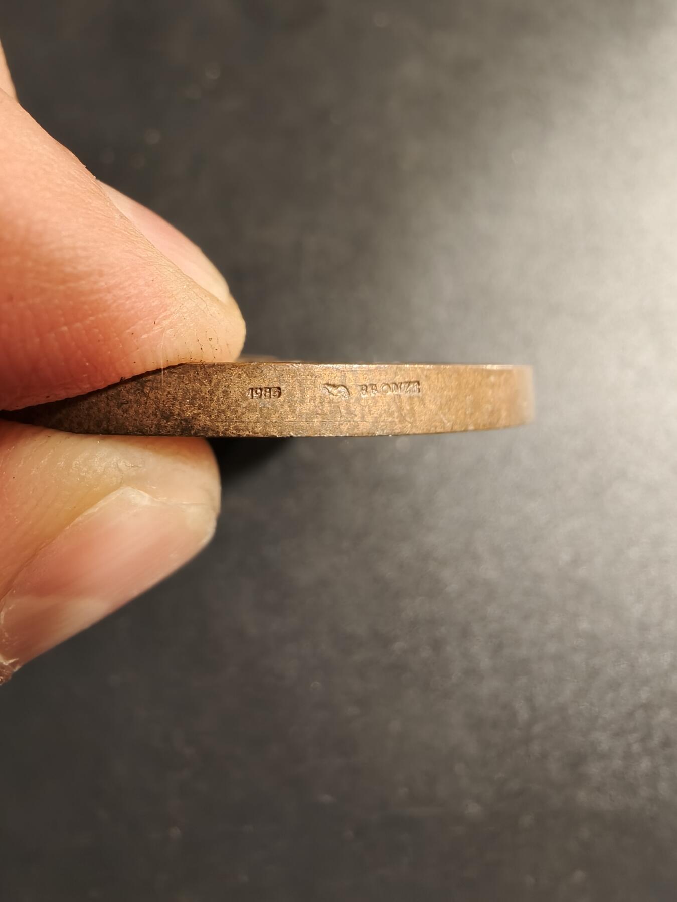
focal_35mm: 23
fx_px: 600
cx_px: 338
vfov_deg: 73.9
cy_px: 451
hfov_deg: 58.9
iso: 160
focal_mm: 2.32
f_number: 2
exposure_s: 1/83.5
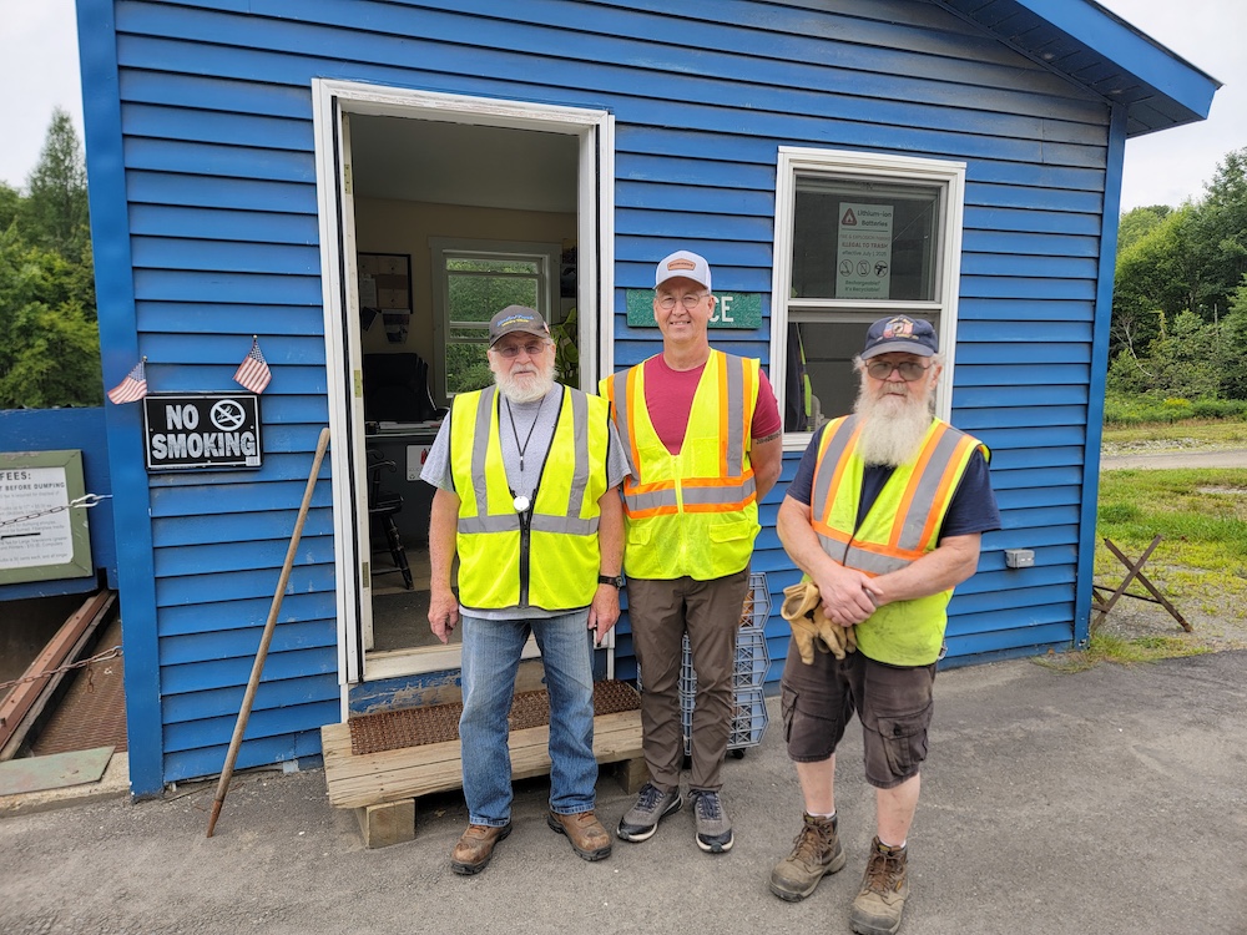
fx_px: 865
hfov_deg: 71.6
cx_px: 624
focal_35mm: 24
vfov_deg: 56.8
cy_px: 468
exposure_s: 1/321
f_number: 1.8
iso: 16
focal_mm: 6.7
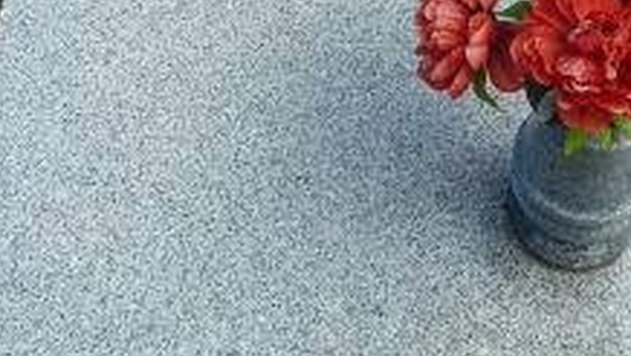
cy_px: -174
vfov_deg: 18.0
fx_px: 1005
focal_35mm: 60
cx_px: 278
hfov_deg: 34.8
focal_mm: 4.1
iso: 80
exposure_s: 1/320
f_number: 4
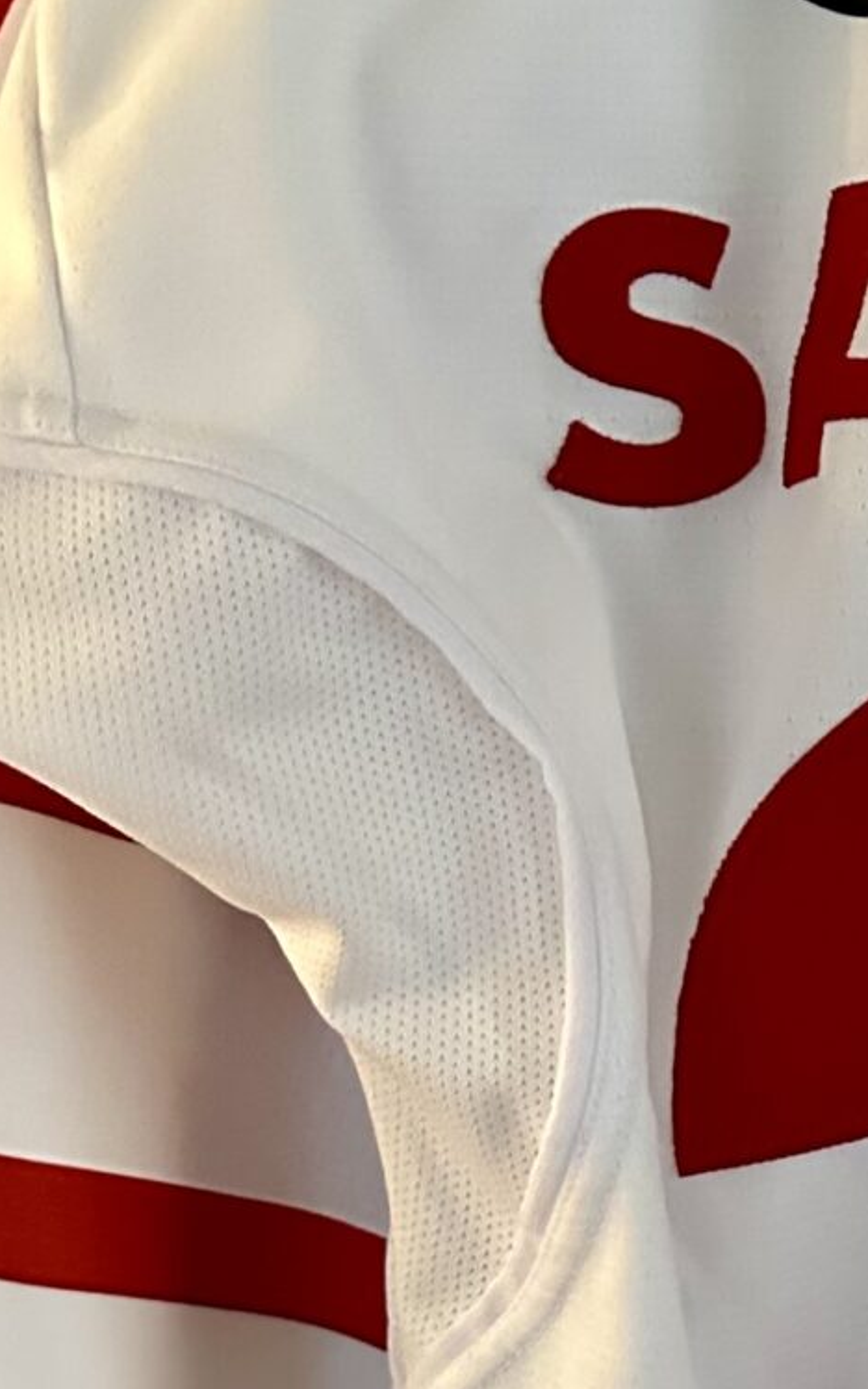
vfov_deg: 23.8
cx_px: 1771
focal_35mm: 87
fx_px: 3294
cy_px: 825
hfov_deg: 12.9
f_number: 1.78
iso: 1000
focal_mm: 6.86
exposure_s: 1/59
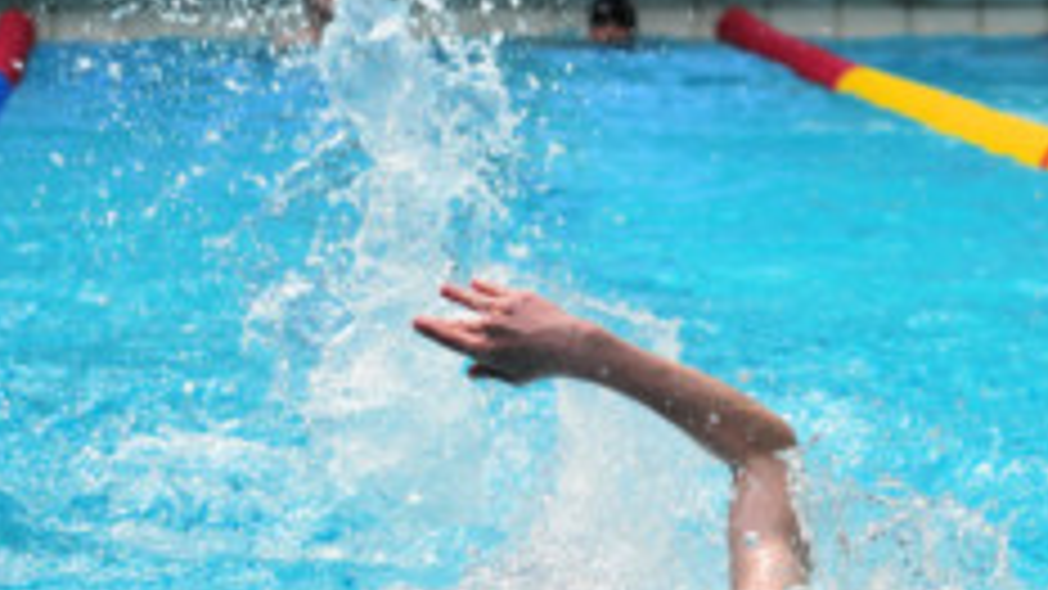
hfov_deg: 8.0
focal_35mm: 269
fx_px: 7474
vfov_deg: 4.5
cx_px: 625
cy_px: 662
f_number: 4.5
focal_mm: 70
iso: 400
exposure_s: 1/640
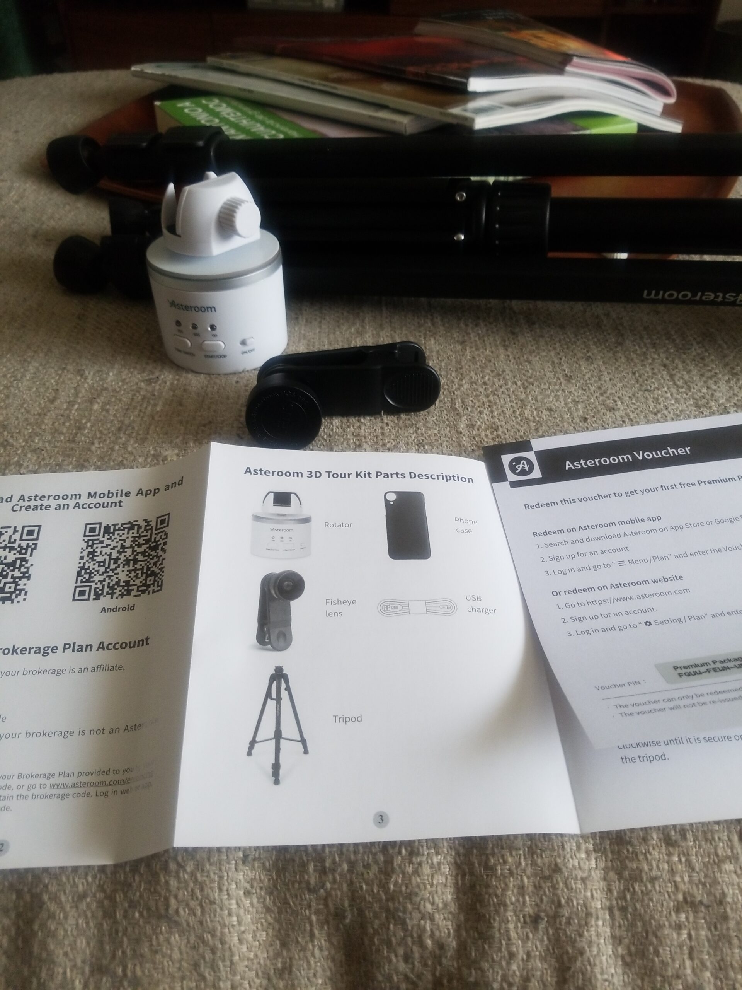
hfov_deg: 53.1
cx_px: 371
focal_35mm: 26
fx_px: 743
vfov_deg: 67.3
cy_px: 495
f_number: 1.7
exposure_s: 1/40
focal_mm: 4.25
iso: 160
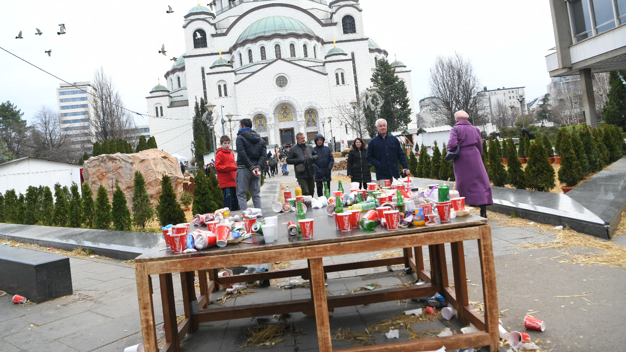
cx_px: 309
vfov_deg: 44.2
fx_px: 432
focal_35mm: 26
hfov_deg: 71.9
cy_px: 146
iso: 400
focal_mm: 24
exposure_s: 1/320
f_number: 5
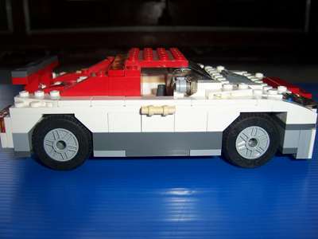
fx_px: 331
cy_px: 120
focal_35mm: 36
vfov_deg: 39.7
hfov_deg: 51.4
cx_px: 159
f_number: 2.8
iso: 80
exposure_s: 1/60
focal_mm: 6.2
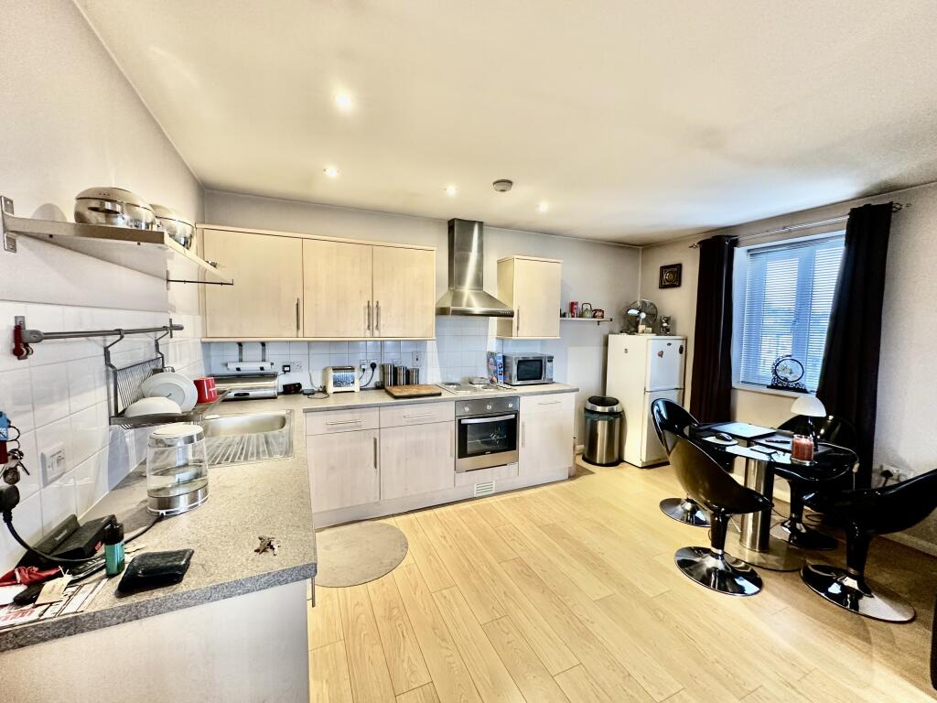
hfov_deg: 102.1
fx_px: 379
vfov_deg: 85.7
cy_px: 352
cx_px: 468
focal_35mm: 14
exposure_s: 1/50
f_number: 2.2
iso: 250
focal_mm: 2.22
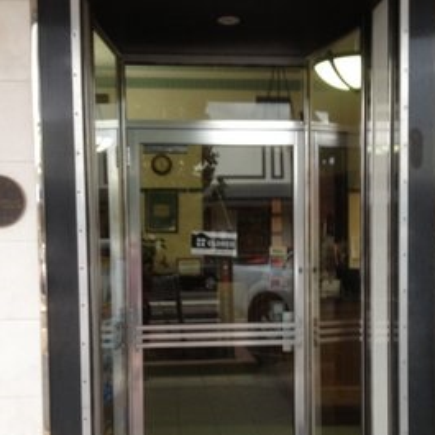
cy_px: 302
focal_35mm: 56
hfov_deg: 30.5
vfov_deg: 30.3
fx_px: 796
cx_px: 241
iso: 100
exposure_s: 1/20
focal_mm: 4.28
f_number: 2.4
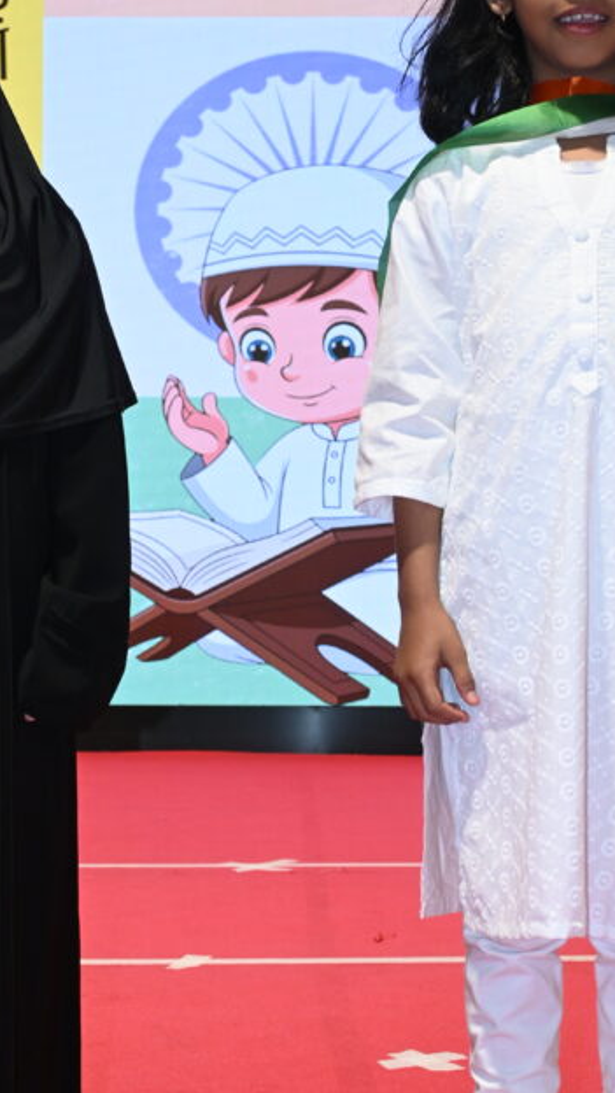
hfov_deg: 18.0
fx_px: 1942
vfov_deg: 31.4
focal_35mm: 67
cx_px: 274
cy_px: 589
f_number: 5
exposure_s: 1/80
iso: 1000
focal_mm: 26
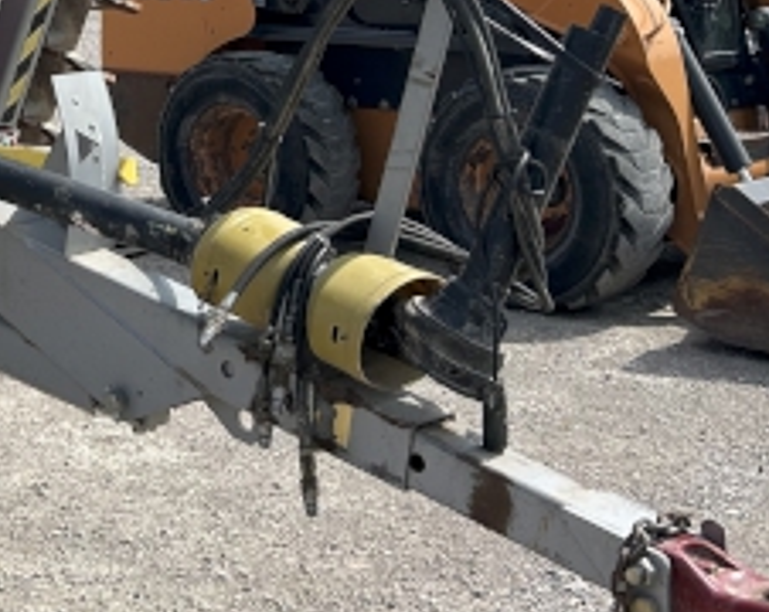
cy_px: -133
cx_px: -140
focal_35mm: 90
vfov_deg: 16.3
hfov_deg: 20.1
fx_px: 2045
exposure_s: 1/4630
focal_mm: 5.7
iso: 50
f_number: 1.5
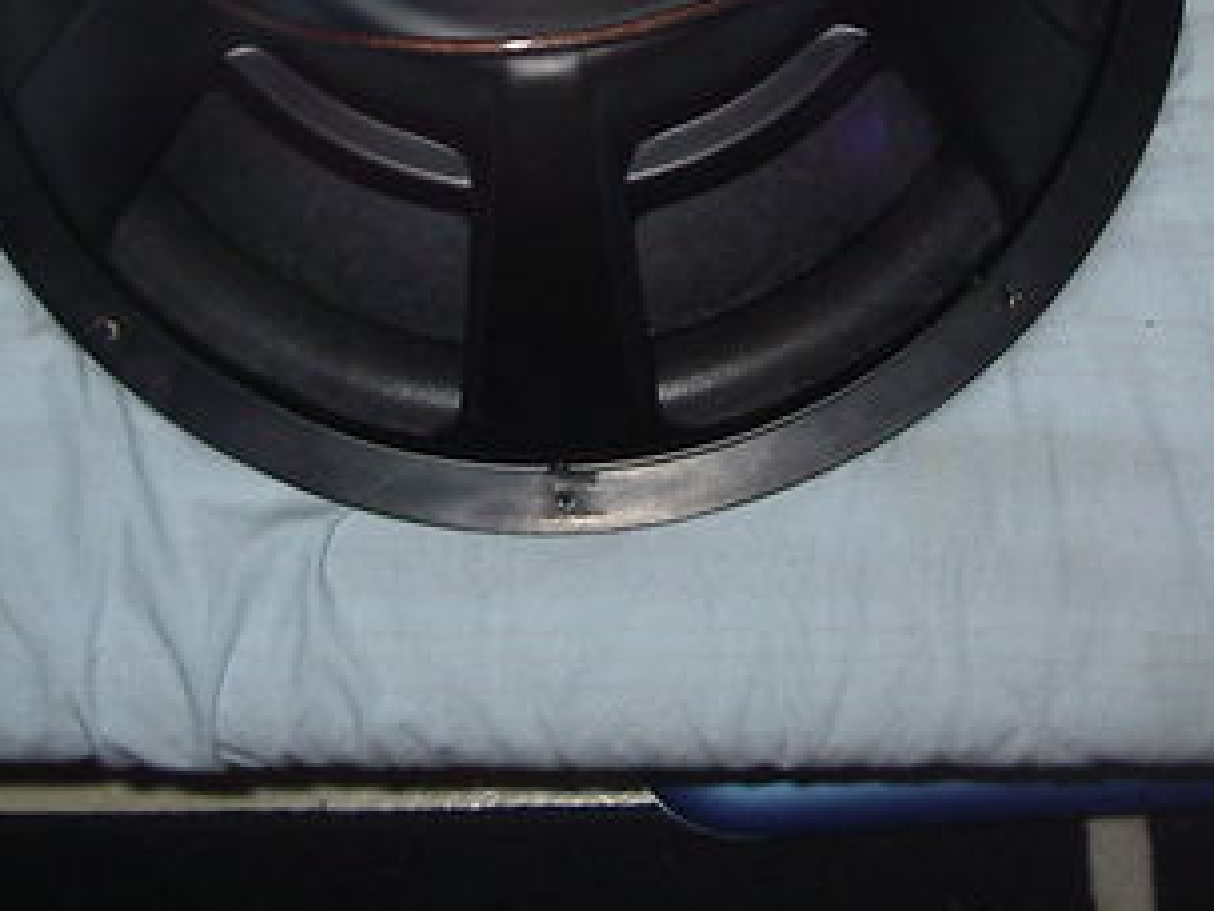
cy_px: 24
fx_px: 2806
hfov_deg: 24.4
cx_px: 687
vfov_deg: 18.0
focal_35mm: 80
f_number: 2.6
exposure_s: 1/60
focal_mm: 5.8
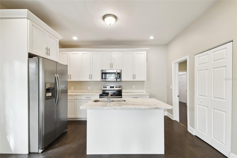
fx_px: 99
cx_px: 118
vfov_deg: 77.3
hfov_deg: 100.4
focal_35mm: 15
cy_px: 79
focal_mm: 10
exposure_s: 1/13
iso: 100
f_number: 7.1
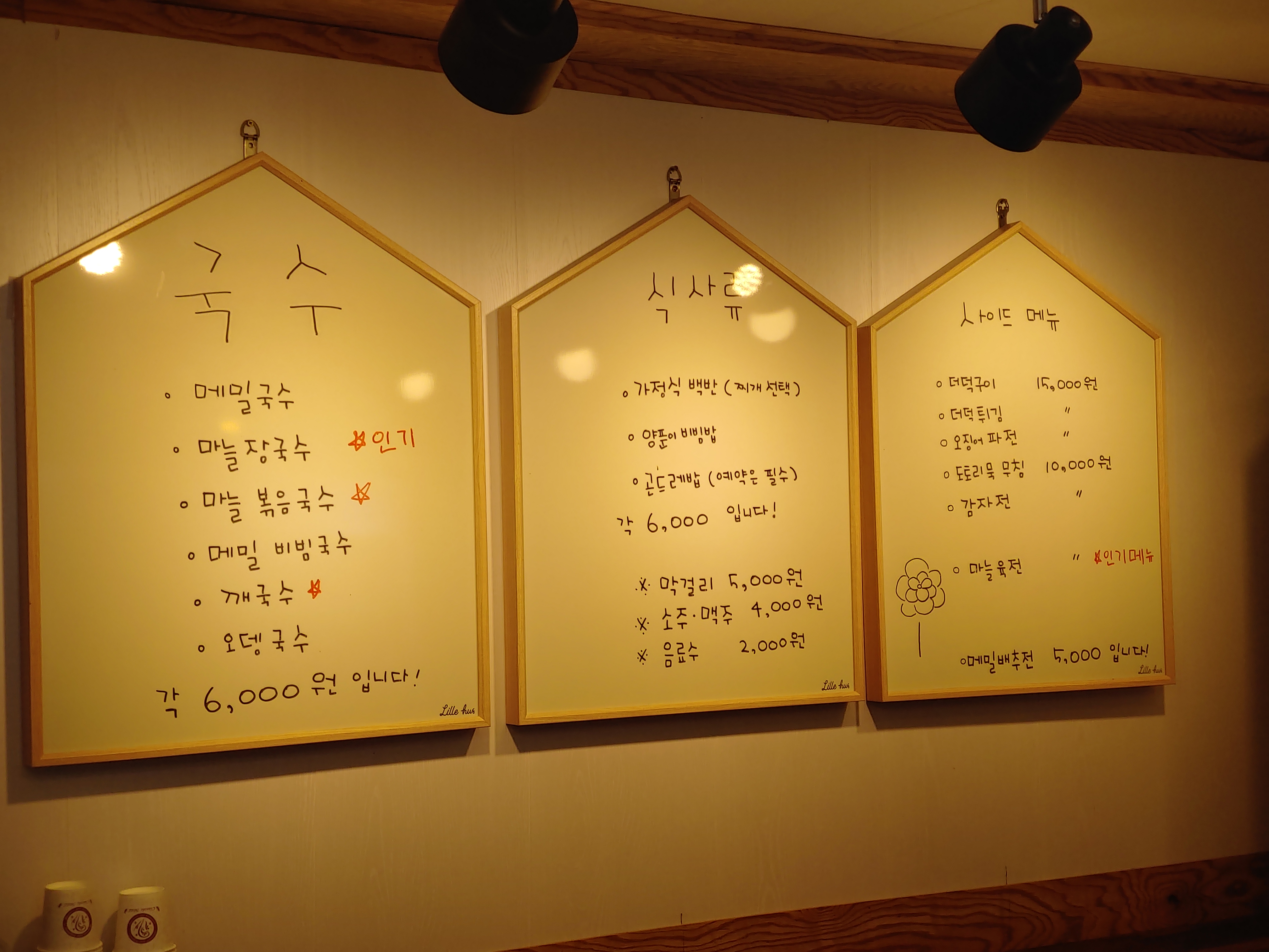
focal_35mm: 50
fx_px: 1833
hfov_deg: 38.2
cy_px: 476
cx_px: 634
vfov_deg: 29.1
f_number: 2.4
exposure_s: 1/120
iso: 50
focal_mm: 5.88
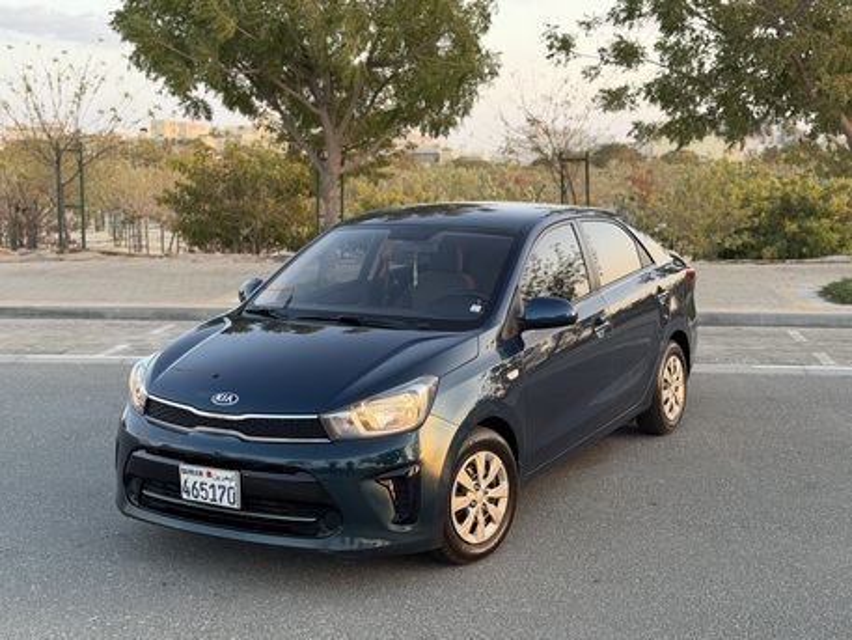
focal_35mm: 48
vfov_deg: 30.3
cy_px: 320
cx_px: 426
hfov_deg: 39.6
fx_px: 1182
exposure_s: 1/174
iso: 80
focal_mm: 6.76
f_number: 1.78
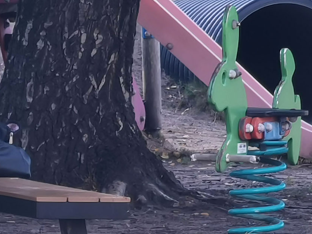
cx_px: -344
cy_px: 101
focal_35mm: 591
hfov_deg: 3.3
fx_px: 5328
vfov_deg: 2.5
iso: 50
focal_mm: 14.46
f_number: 3.4
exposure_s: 1/100
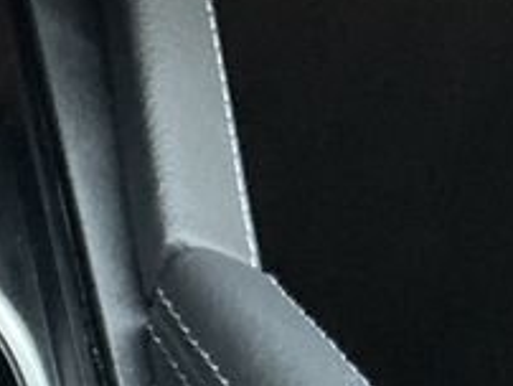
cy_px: 957
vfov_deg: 9.0
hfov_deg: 12.5
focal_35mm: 147
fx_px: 2181
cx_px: -348
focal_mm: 3
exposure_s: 1/60
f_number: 1.8
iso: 250
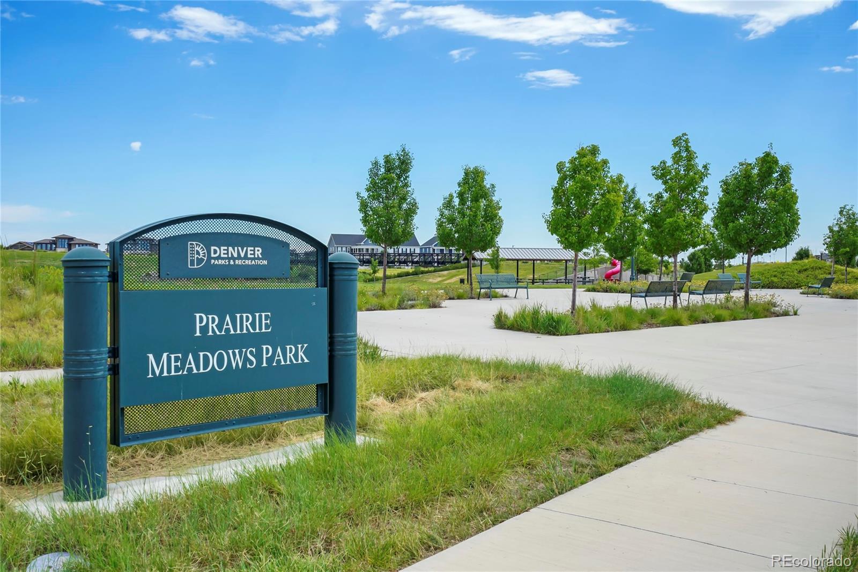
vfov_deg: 37.8
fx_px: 834
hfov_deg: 54.4
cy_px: 286
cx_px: 429
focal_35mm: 35
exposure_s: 1/80
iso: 100
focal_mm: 35
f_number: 14
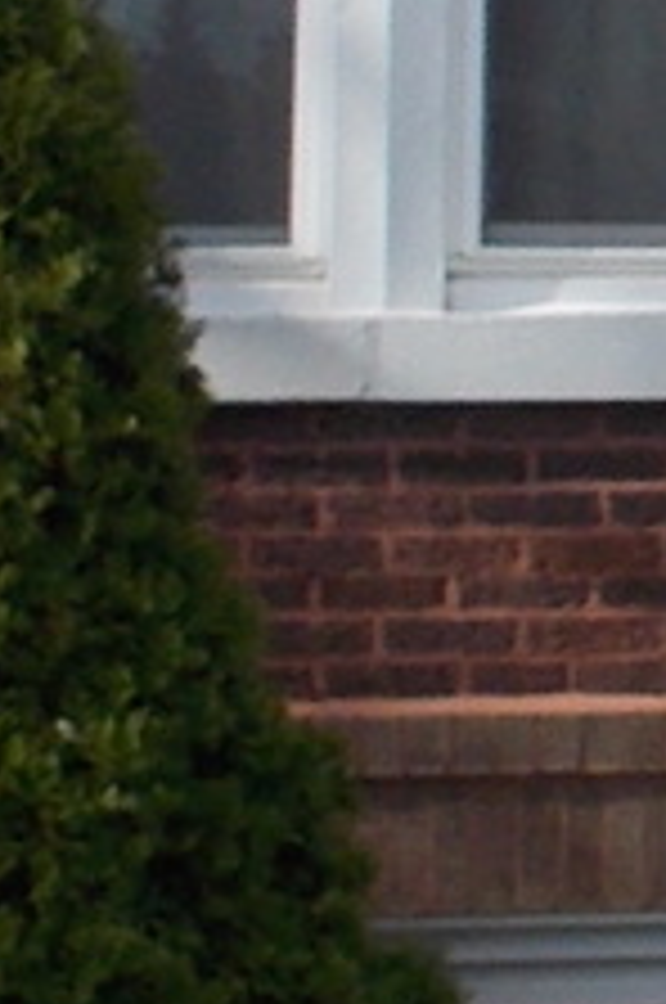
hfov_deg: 6.6
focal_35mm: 195
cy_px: 41
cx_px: 1750
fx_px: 5428
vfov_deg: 10.5
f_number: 3.3
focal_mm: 4.1
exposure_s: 1/80
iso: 80
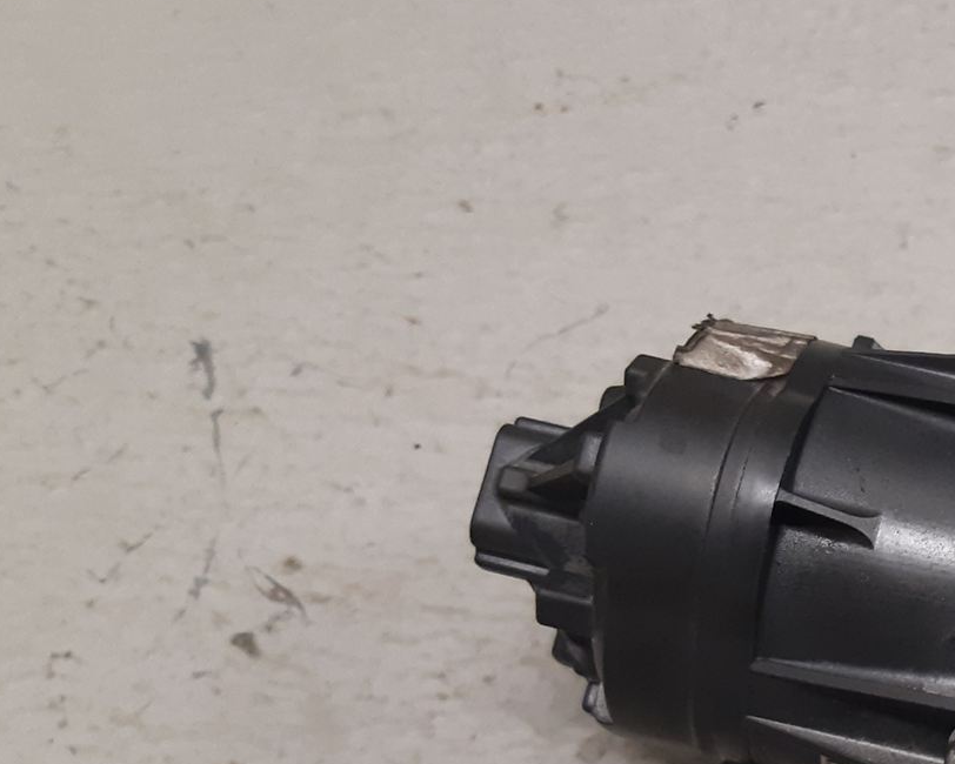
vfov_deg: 23.2
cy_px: 697
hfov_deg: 26.4
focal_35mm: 64
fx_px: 1809
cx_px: 1134
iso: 160
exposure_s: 1/50
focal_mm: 3.93
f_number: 1.7
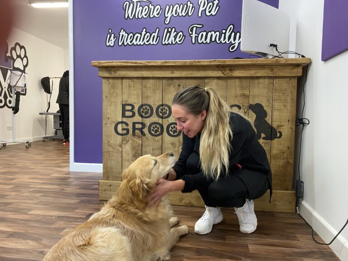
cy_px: 130
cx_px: 174
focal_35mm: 26
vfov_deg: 53.1
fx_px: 261
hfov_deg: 67.3
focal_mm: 4.25
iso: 200
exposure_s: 1/50
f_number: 1.8
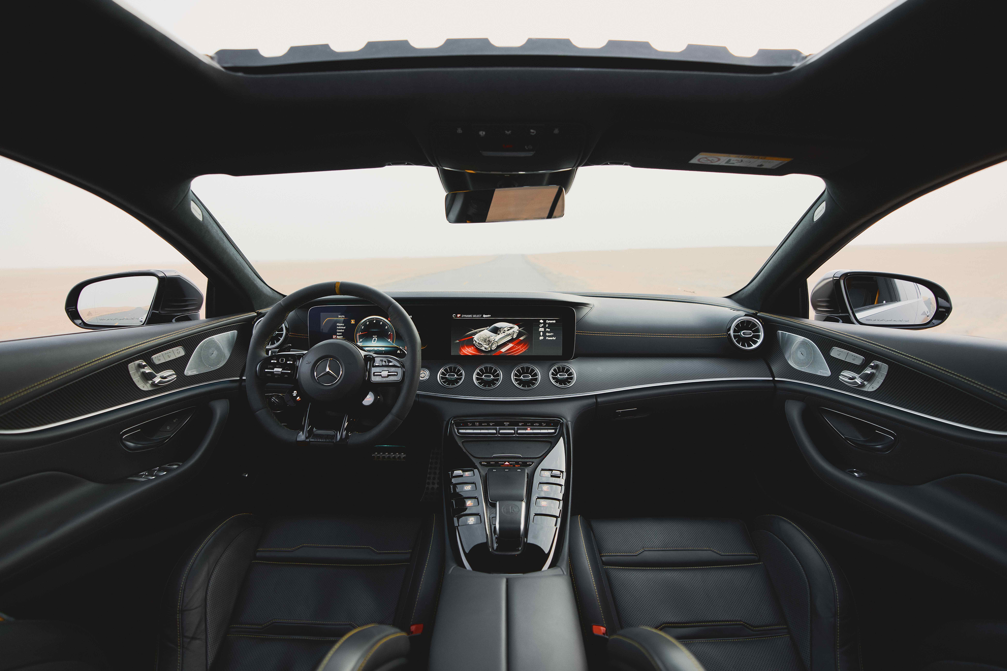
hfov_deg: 96.7
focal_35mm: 16
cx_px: 504
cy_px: 336
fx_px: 448
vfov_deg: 73.8
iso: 250
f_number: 2.8
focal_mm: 16
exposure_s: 1/100
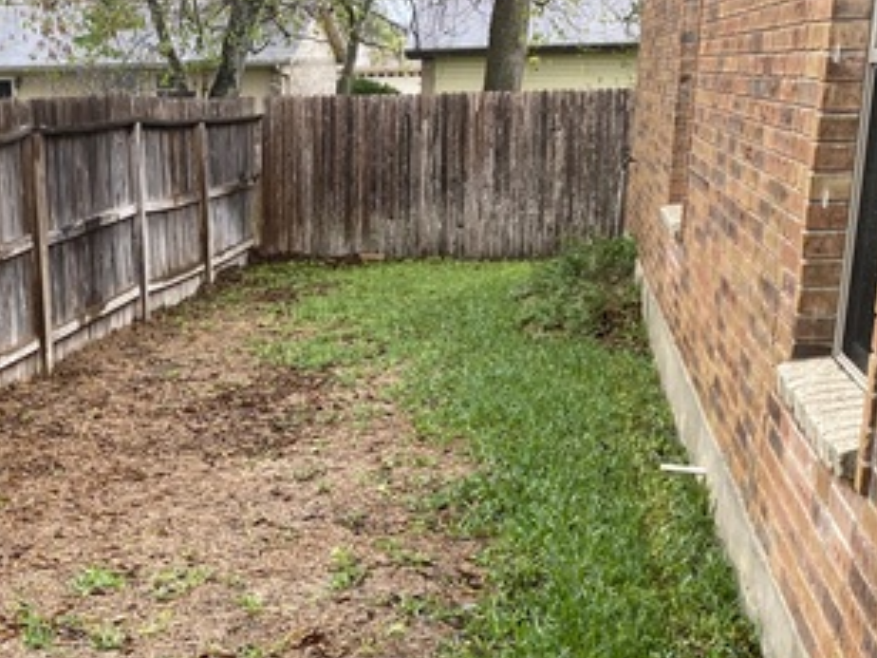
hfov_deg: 34.5
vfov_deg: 26.6
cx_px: 179
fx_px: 1368
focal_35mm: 54
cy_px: 513
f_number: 1.8
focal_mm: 4.25
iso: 64
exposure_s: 1/121
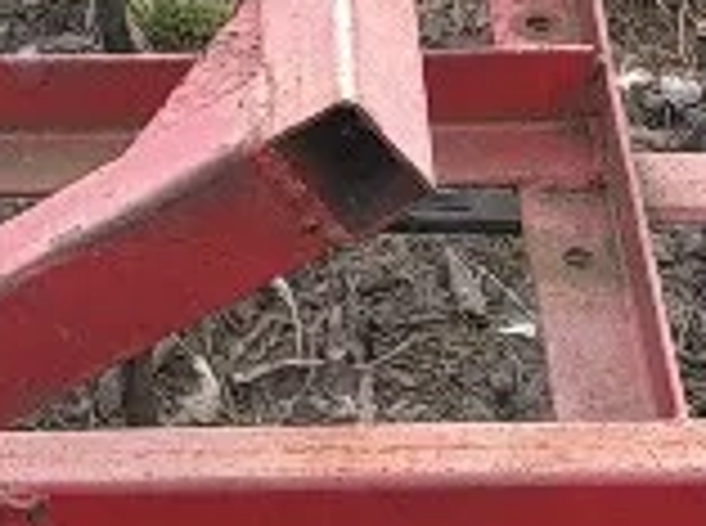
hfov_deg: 11.9
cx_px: 324
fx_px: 3378
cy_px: 49
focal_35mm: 166
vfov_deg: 8.9
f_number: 1.8
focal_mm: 3.98
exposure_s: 1/50
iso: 40
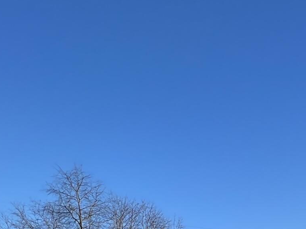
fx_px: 451
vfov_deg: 20.2
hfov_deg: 30.0
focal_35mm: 51
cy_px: 415
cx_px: 397
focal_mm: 1.57
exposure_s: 1/558
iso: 32
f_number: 1.8
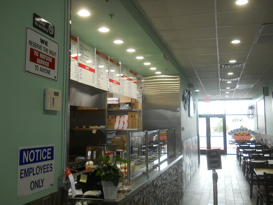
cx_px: 136
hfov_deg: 45.8
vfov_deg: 35.1
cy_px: 102
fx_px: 323
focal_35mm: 41
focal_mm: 6.72
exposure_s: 1/20
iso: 80
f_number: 3.1
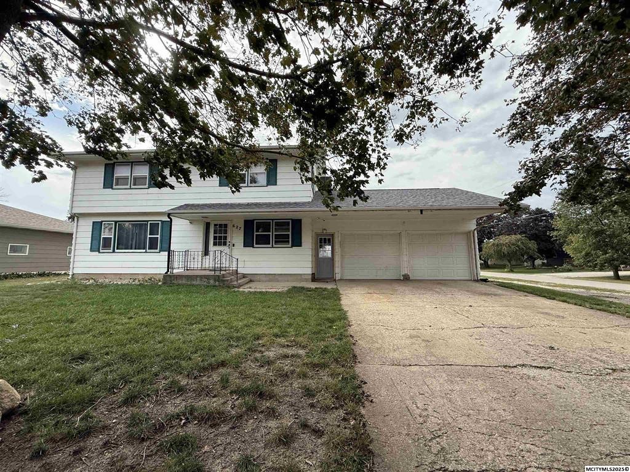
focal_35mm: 14
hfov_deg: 102.1
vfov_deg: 85.7
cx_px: 315
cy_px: 236
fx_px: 255
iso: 64
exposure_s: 1/679
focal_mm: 2.22
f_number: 2.2
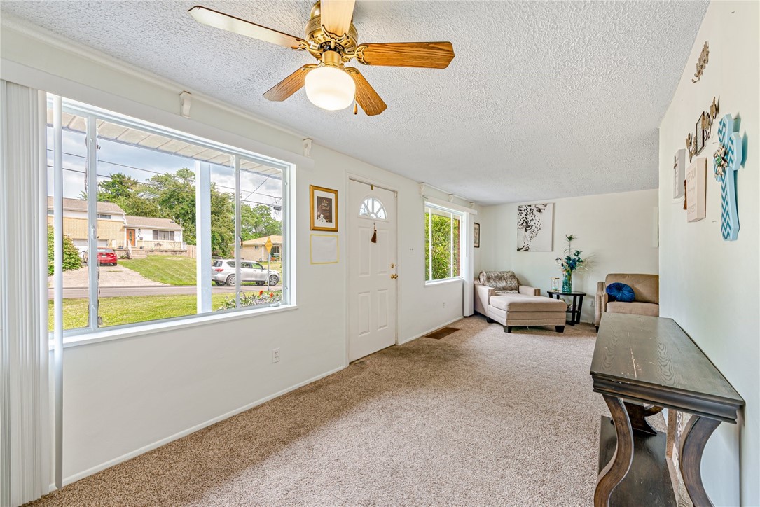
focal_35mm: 14
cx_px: 380
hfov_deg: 104.2
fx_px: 296
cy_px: 254
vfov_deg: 81.2
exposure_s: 1/15
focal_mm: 14
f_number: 11
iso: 50
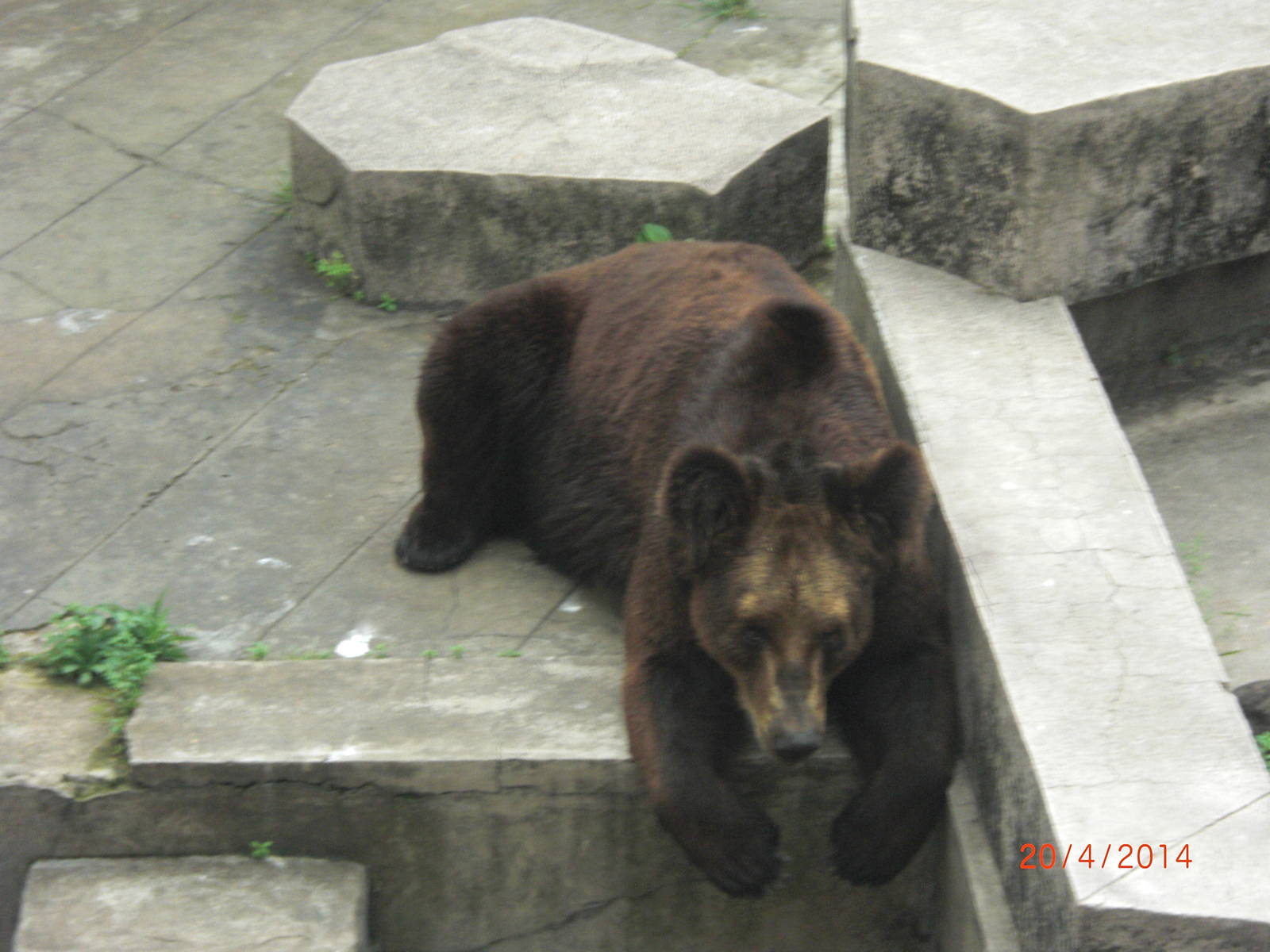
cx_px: 635
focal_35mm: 112
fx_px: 4109
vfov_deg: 13.2
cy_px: 476
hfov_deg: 17.6
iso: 200
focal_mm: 19.6
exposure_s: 1/40
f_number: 5.8
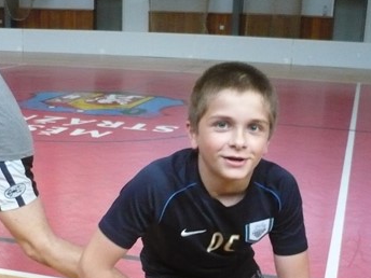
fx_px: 654
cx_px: 179
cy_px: 218
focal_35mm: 61
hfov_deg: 31.7
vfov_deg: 23.7
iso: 640
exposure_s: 1/250
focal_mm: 5.8
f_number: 2.8
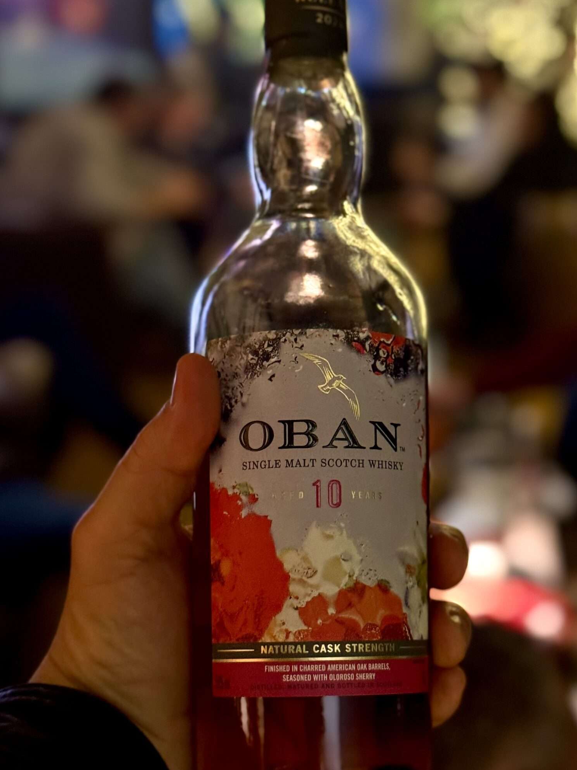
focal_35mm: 62
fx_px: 1378
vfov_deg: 31.2
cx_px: 341
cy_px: 403
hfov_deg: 23.6
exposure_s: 1/33
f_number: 1.78
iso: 400
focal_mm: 6.76
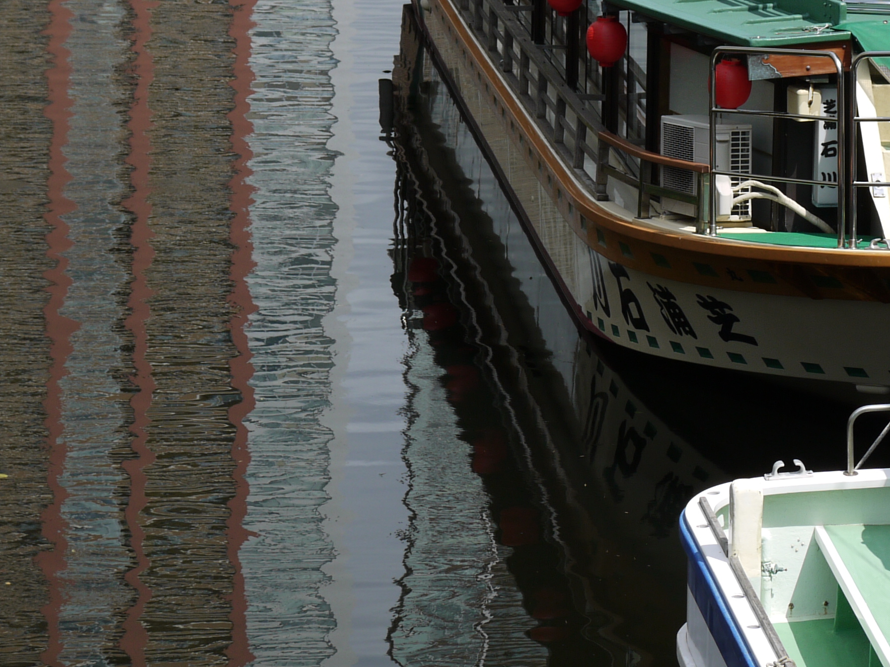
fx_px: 4885
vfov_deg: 7.8
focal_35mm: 190
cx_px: 819
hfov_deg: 10.4
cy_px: 72
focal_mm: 42
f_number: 9
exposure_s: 1/320
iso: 100
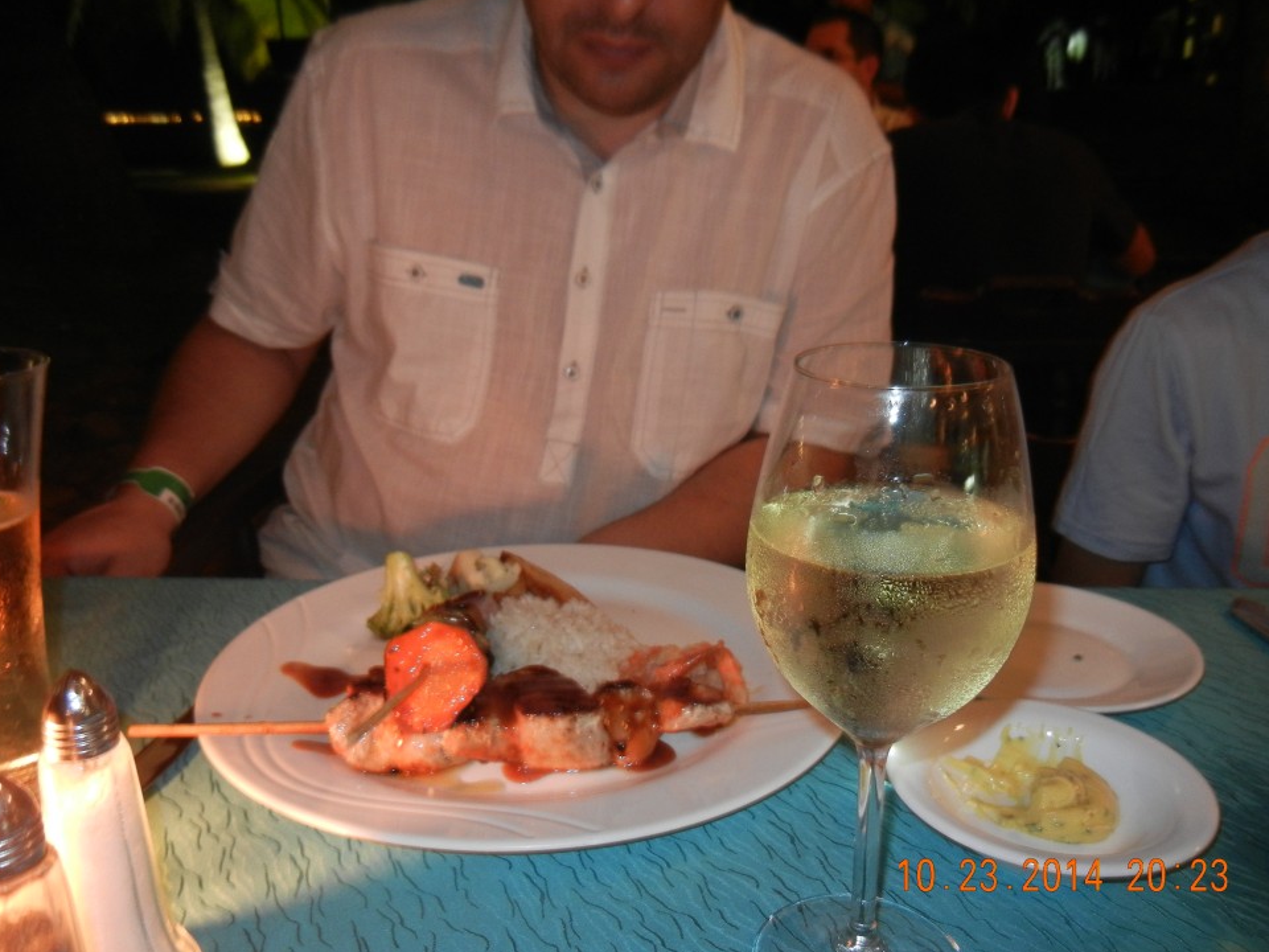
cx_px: 634
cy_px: 473
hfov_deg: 56.8
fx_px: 1173
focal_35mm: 32
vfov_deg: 44.2
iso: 400
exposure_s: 1/2
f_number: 3.5
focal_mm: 5.4
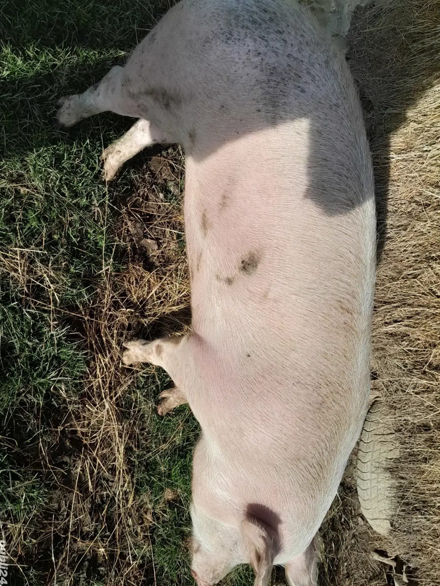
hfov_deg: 51.4
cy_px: 299
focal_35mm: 27
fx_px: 458
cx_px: 223
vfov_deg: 65.3
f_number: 1.8
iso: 40
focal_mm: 3.98
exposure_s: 1/505
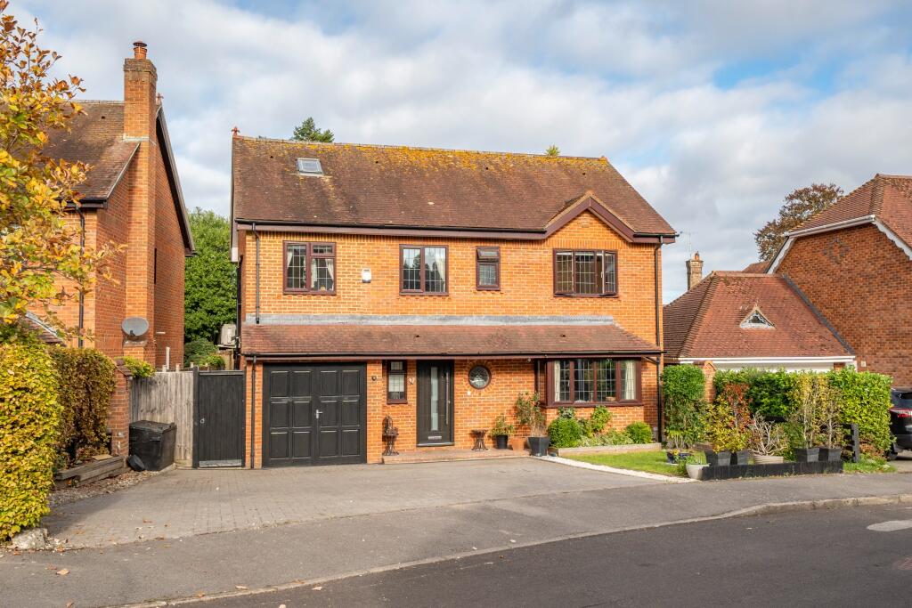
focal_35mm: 33
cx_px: 456
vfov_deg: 40.0
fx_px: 836
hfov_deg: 57.2
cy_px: 304
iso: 400
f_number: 8
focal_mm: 22
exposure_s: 1/400
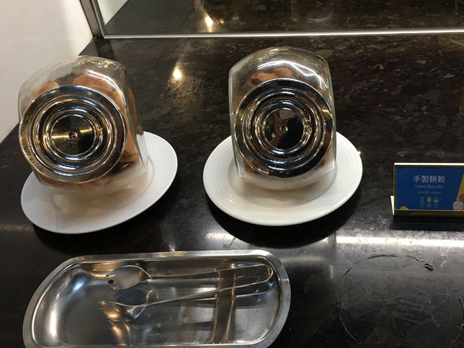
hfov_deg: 51.1
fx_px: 483
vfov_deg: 39.5
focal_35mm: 36
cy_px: 138
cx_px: 276
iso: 40
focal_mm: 4.15
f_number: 2.2
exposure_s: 1/15
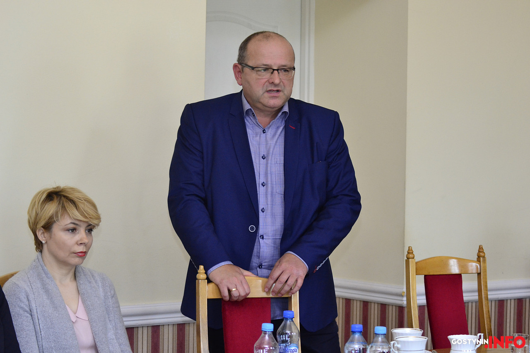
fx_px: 1546
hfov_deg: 19.5
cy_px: 176
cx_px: 265
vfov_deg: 13.0
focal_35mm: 105
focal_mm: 70
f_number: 5.6
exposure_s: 1/200
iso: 1600
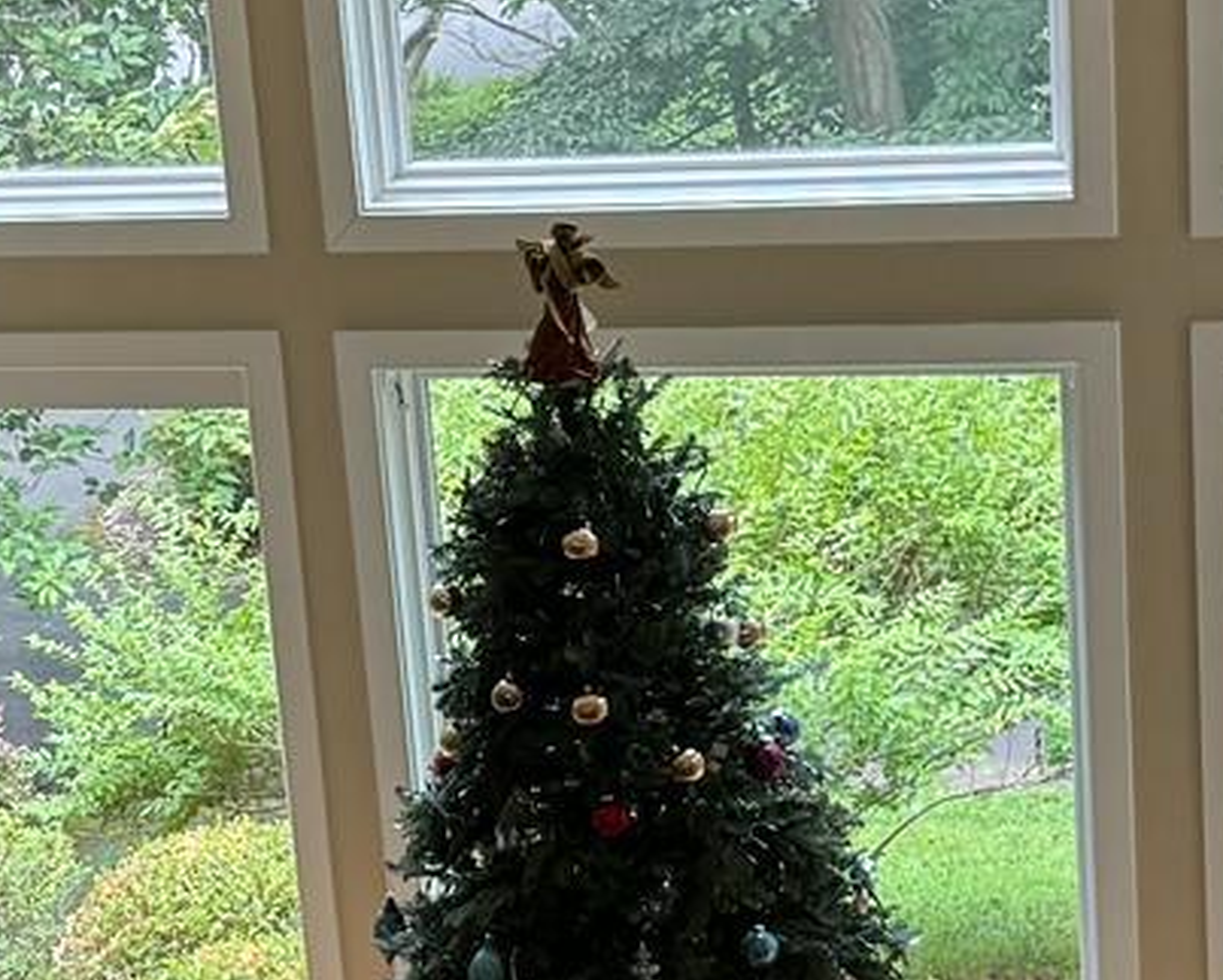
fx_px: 4310
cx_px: 6
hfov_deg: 15.8
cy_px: 768
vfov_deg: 12.9
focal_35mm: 119
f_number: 1.78
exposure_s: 1/120
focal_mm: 6.76
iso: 100
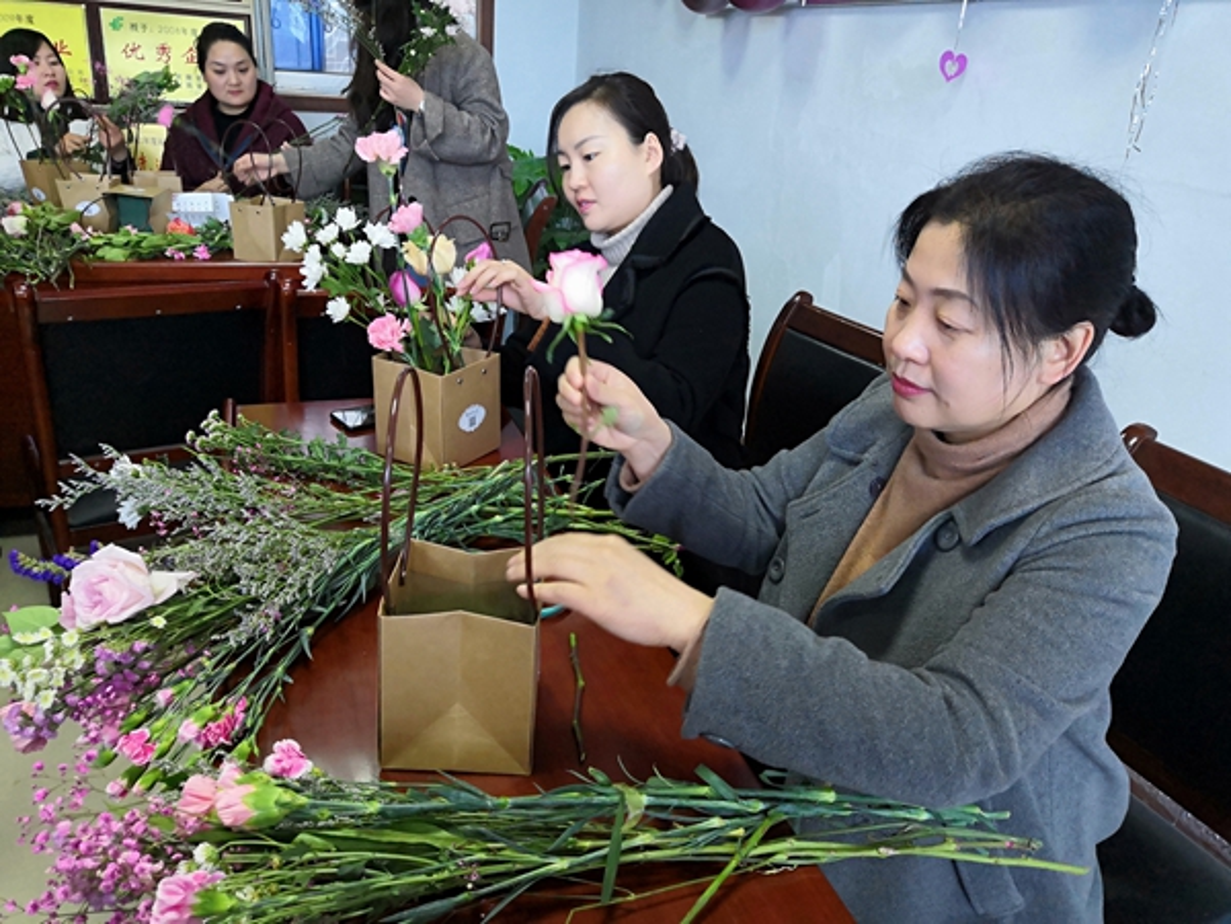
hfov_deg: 65.3
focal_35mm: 27
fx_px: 960
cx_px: 616
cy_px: 462
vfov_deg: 51.4
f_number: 1.8
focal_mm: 3.95
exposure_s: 1/100
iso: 500
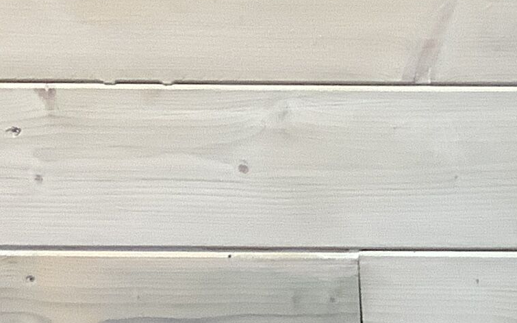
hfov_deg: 14.0
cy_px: 237
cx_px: 722
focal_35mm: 142
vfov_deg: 9.2
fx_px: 2001
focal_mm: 3.3
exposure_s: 1/60
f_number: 2.4
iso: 160
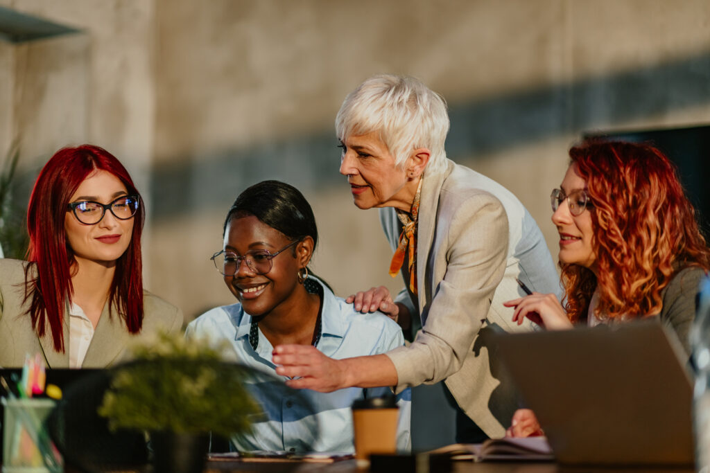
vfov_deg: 16.1
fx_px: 1677
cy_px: 236
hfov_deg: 23.9
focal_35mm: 85
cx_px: 355
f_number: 1.4
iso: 320
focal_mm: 85
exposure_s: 1/400
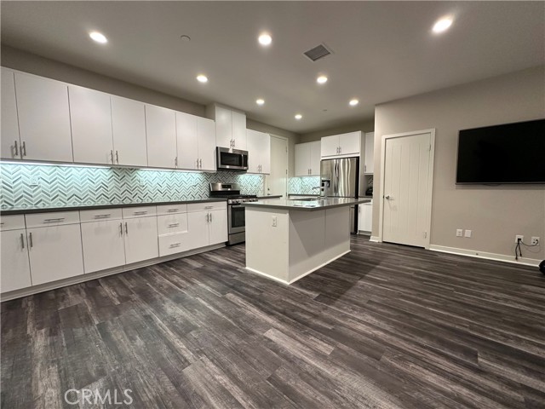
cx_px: 272
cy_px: 204
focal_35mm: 14
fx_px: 220
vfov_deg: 85.7
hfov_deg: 102.1
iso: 160
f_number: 2.2
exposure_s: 1/60
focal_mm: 2.22
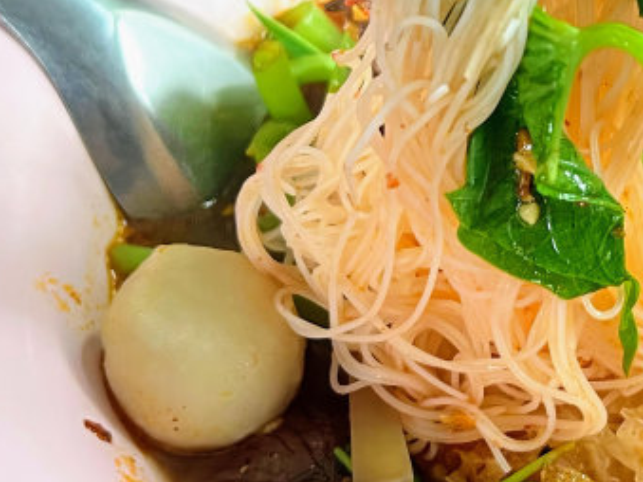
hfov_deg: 37.9
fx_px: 873
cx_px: 571
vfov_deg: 30.0
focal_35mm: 47
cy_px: 83
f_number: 1.5
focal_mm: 5.7
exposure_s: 1/60
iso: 160
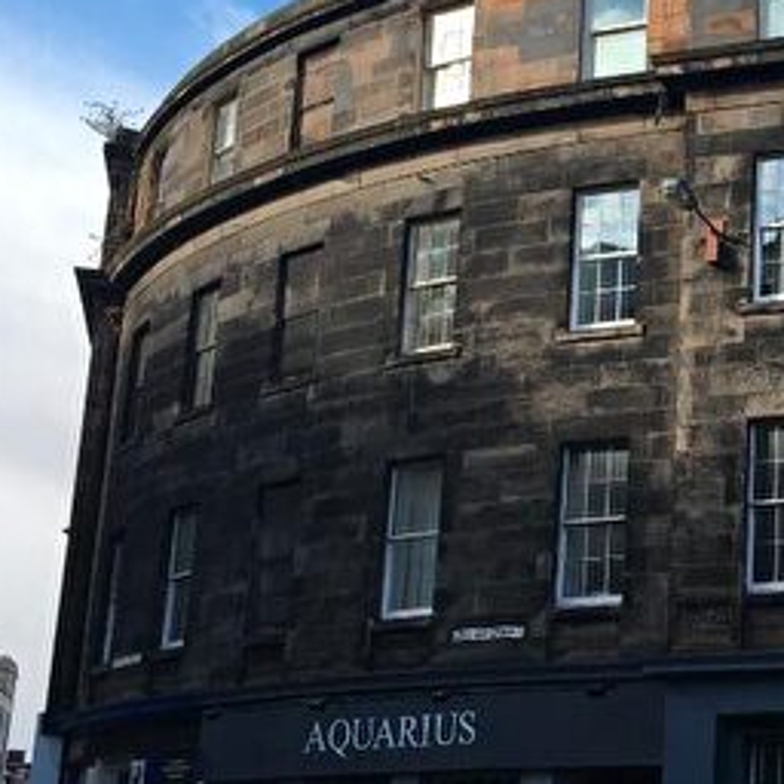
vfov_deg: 24.7
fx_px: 1794
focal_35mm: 70
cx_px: 858
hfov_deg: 23.2
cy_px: 397
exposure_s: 1/699
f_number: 2.2
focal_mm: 4.15
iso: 25
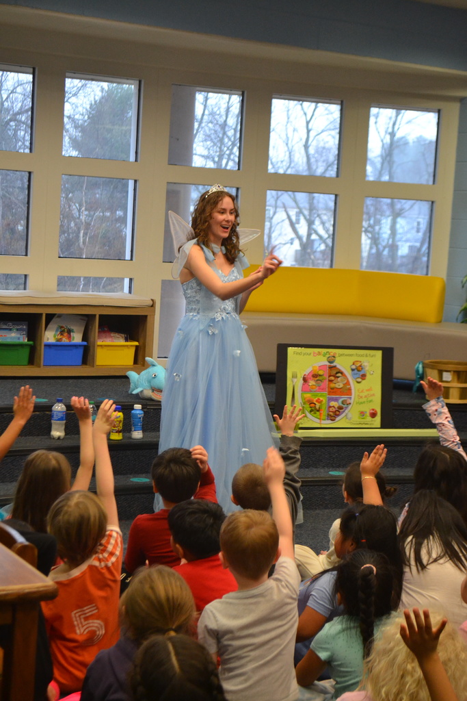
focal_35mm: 66
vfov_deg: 30.5
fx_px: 1284
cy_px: 350
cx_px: 234
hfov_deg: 20.6
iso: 1800
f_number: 5.3
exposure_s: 1/60
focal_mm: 44
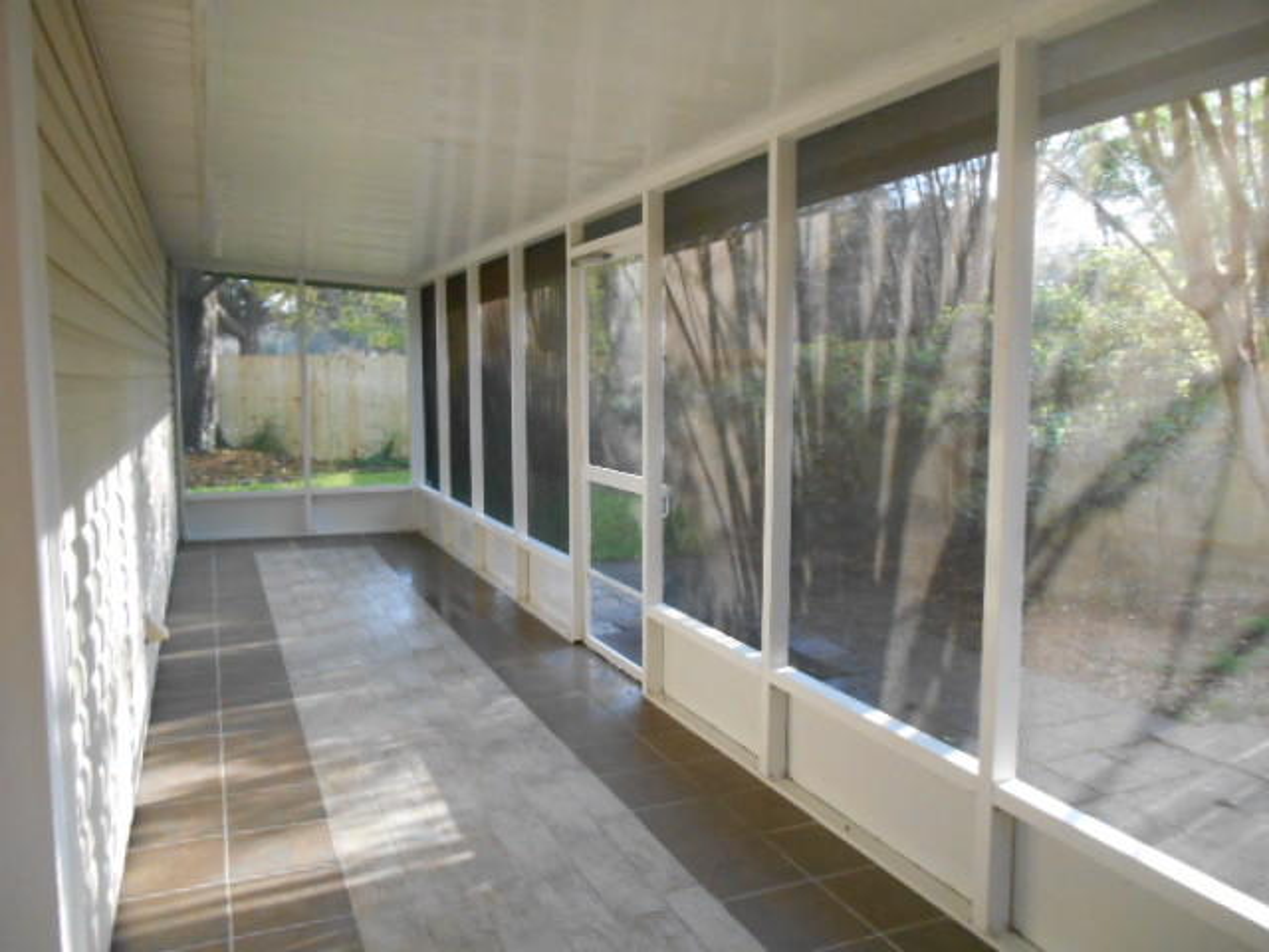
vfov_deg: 53.1
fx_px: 953
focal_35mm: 26
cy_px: 476
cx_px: 634
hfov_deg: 67.3
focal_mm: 4.7
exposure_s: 1/250
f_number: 3.4
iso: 560
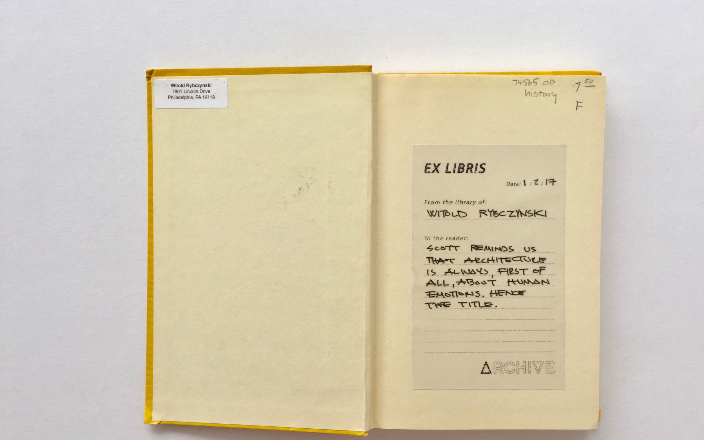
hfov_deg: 61.2
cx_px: 352
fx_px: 595
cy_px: 245
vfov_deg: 40.5
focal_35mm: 31
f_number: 2.2
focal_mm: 4.15
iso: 32
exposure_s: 1/60
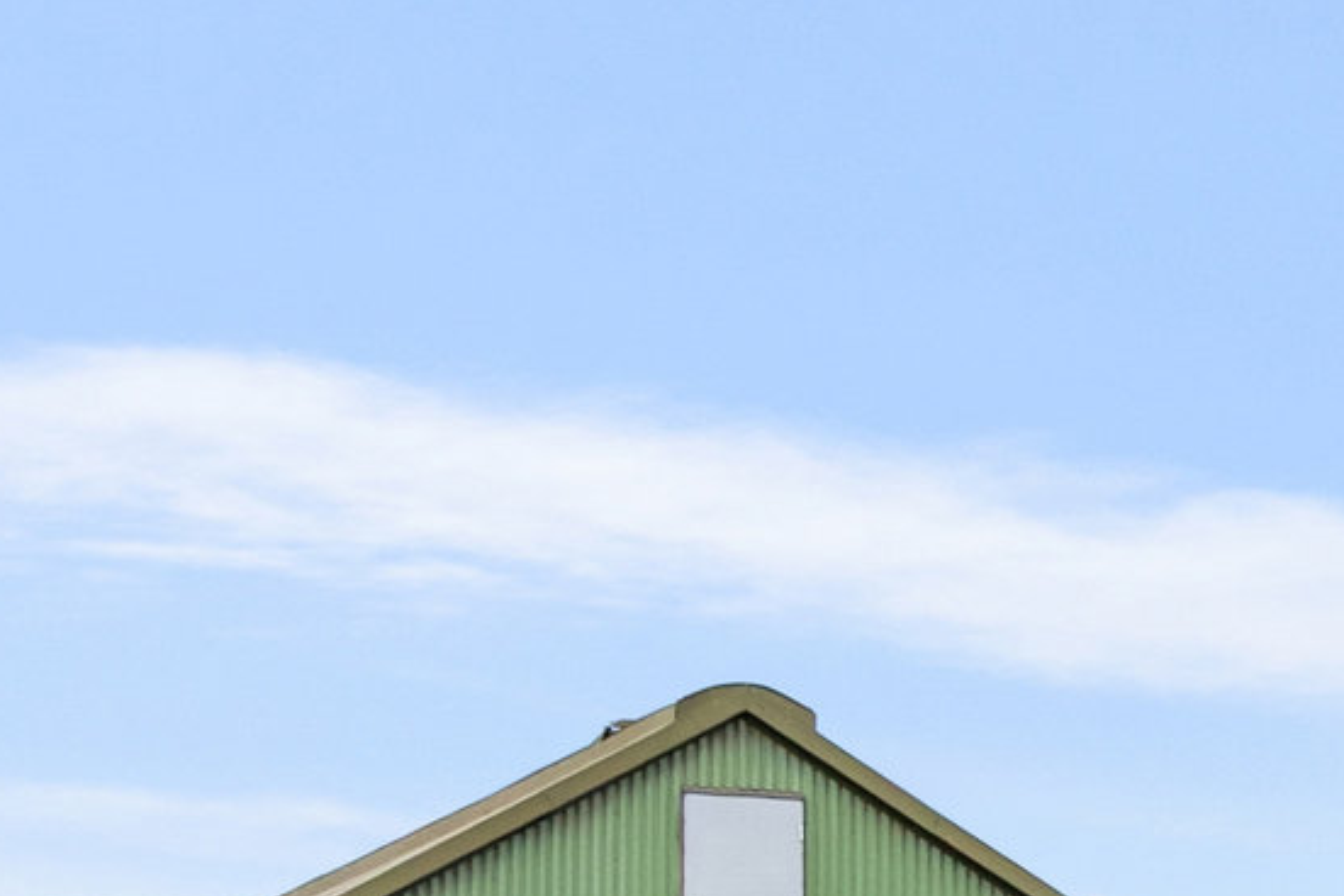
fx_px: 6085
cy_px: 1906
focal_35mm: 163
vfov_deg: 8.0
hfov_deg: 12.1
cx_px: 1943
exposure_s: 1/400
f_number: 8
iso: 200
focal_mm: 20
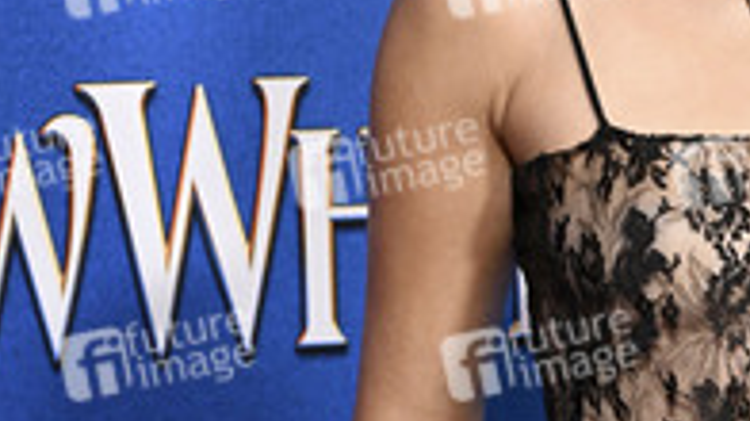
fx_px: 3021
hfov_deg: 13.9
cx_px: 821
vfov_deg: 7.9
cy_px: -122
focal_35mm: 152
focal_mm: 63
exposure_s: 1/250
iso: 3200
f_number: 4.5
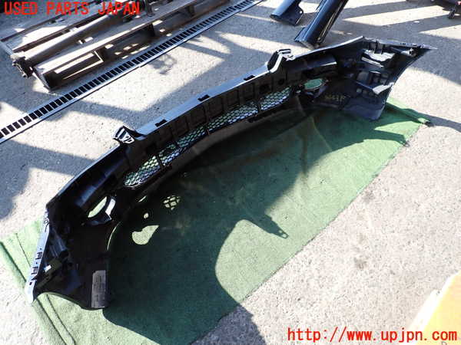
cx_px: 230
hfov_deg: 69.4
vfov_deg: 54.9
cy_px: 172
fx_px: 333
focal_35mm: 25
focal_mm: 4.5
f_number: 2.8
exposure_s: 1/200
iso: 100
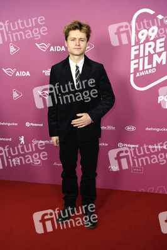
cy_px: 125
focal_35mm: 32
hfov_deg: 41.0
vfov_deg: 58.8
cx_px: 84
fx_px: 223
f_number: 4
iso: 800
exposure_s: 1/320
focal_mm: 32
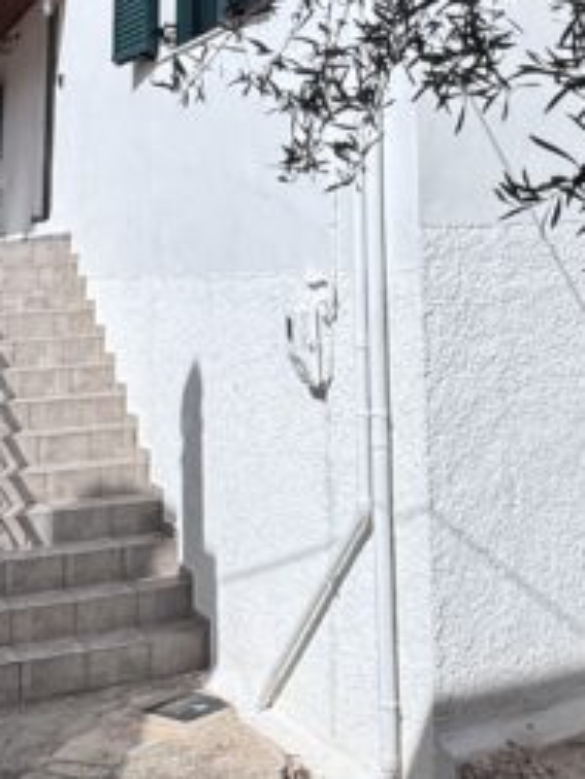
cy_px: -28
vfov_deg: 30.9
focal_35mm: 57
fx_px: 1284
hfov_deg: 25.6
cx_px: 375
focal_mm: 2.22
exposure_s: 1/3906
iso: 40
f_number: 2.2
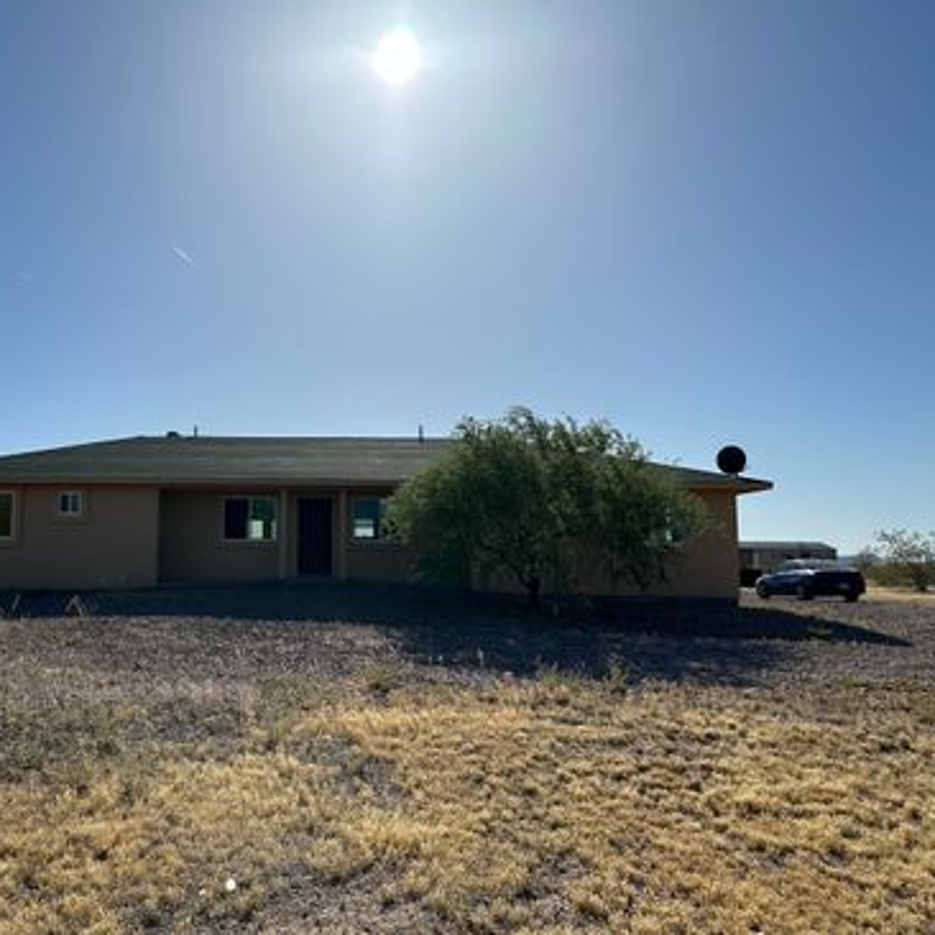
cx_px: 322
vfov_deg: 55.6
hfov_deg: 54.6
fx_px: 886
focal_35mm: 29
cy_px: 461
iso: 80
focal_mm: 6.86
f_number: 1.78
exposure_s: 1/13699
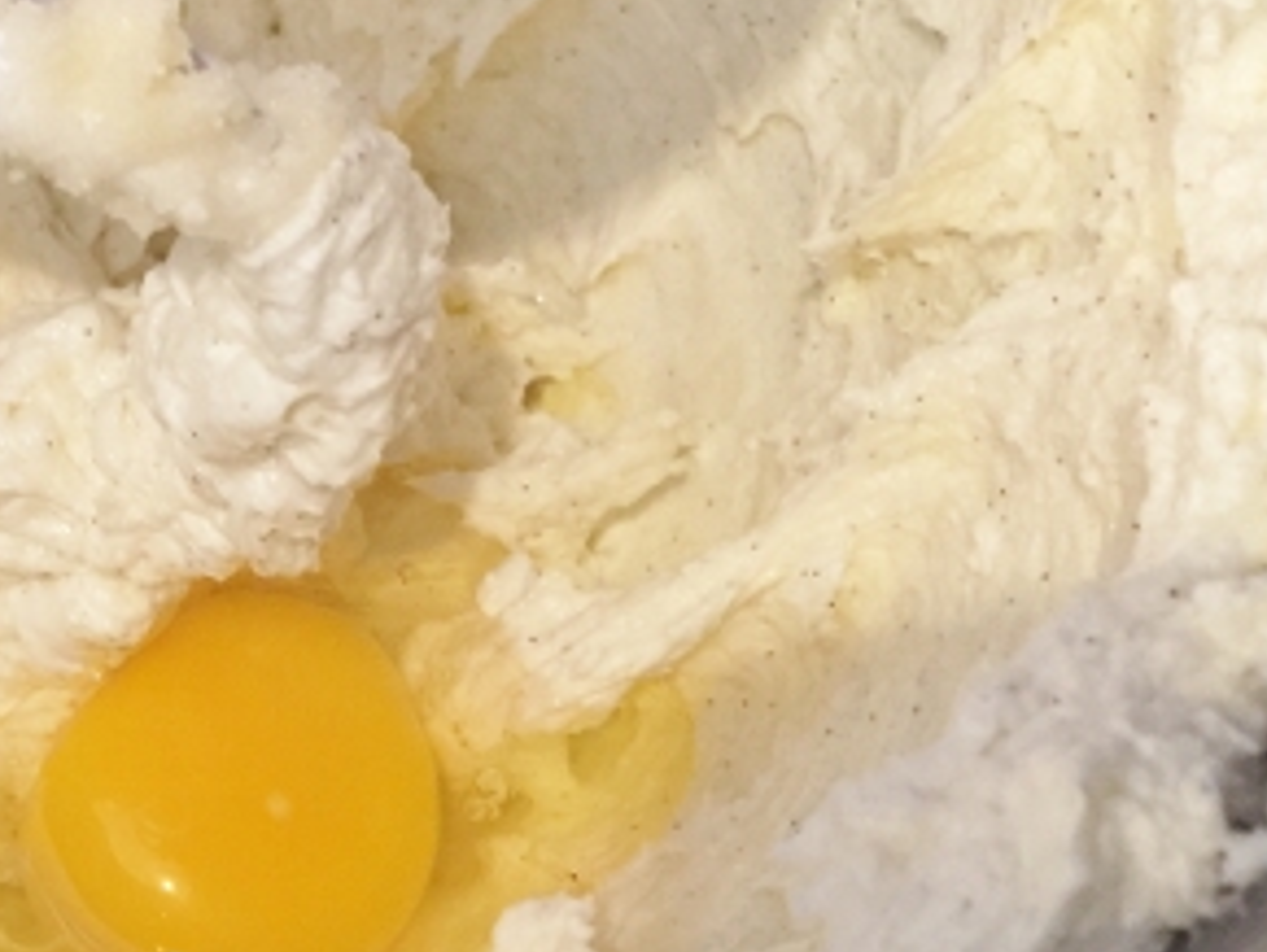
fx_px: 2344
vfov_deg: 22.9
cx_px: -13
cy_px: 323
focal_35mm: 64
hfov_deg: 28.3
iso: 125
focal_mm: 4.15
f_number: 2.2
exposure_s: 1/15
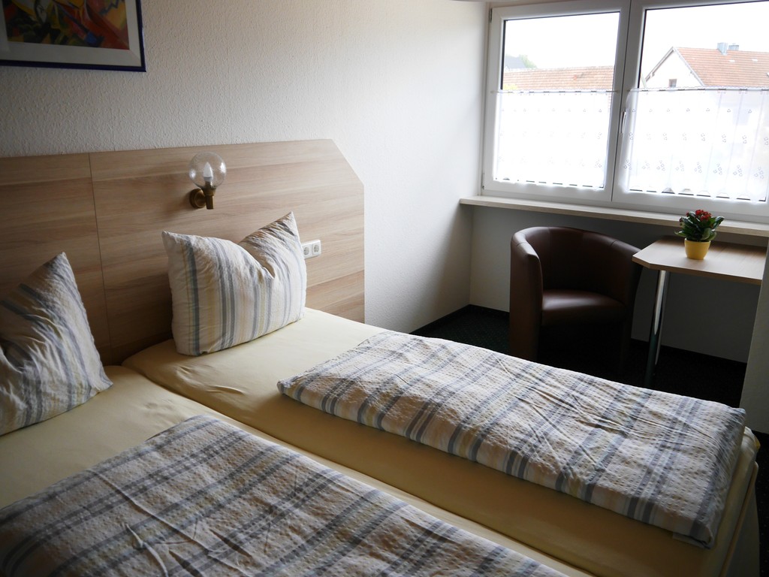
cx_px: 384
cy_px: 288
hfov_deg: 63.4
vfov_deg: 49.7
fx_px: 622
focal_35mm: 28
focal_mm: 14
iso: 200
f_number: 3.5
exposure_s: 1/60
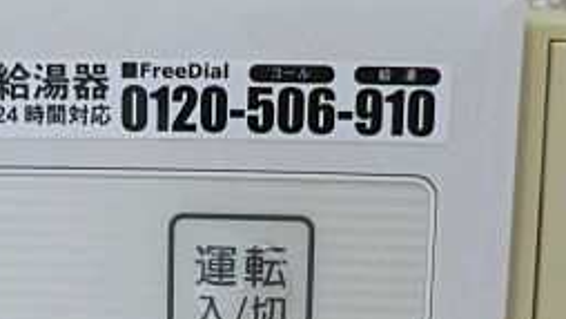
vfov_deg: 17.1
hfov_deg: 31.7
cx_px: 194
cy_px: 424
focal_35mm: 66
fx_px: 991
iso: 200
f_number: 3.2
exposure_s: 1/60
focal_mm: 4.3
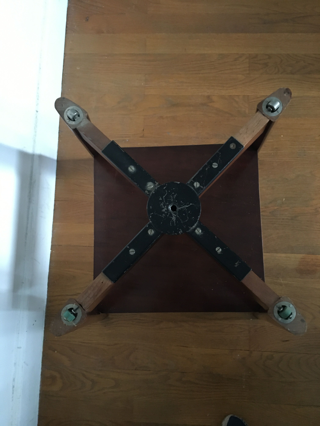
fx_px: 357
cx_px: 160
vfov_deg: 61.7
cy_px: 213
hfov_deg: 48.2
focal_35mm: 29
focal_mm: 4.15
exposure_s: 1/17
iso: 250
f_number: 2.2
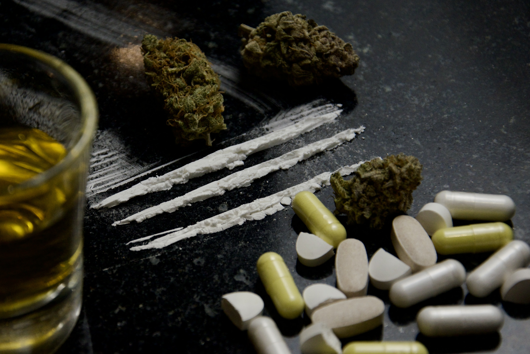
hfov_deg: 14.9
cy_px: 198
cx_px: 208
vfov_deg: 10.0
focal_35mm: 138
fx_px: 2026
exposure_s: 1/640
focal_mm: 75
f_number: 5.6
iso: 640
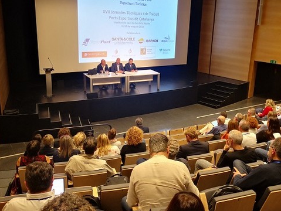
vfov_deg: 39.7
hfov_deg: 50.8
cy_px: 101
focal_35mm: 36
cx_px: 176
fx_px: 292
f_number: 1.6
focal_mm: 3.95
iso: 250
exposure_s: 1/33.3
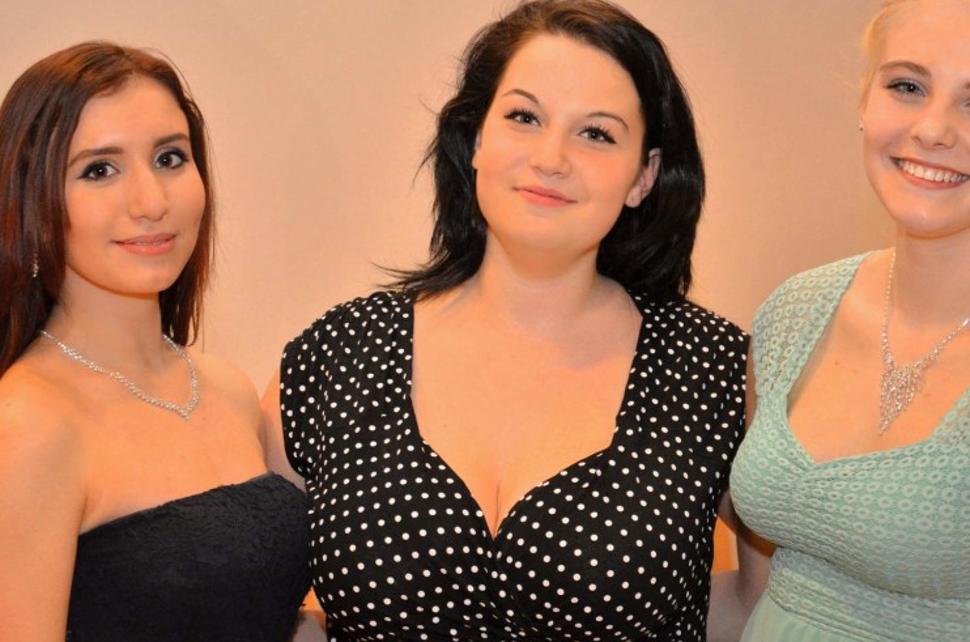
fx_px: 2339
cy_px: 292
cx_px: 544
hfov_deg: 23.4
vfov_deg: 15.6
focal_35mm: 87
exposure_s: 1/160
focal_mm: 42
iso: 1600
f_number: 4.8
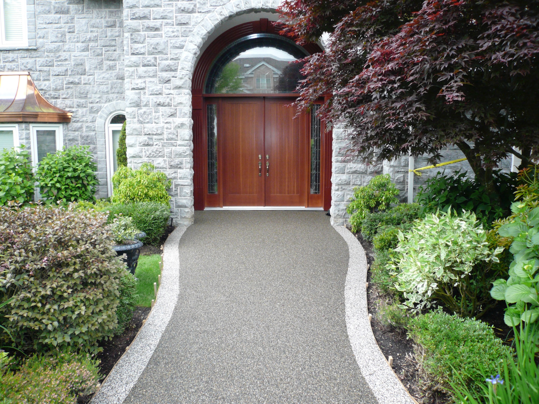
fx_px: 436
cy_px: 202
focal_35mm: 28
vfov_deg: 49.7
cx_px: 270
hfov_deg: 63.4
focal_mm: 4.6
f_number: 2.8
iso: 100
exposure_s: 1/125
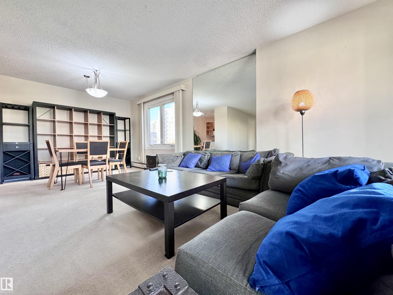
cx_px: 196
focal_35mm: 14
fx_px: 159
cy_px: 148
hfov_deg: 102.1
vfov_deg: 85.7
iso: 320
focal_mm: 2.22
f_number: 2.2
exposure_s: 1/120
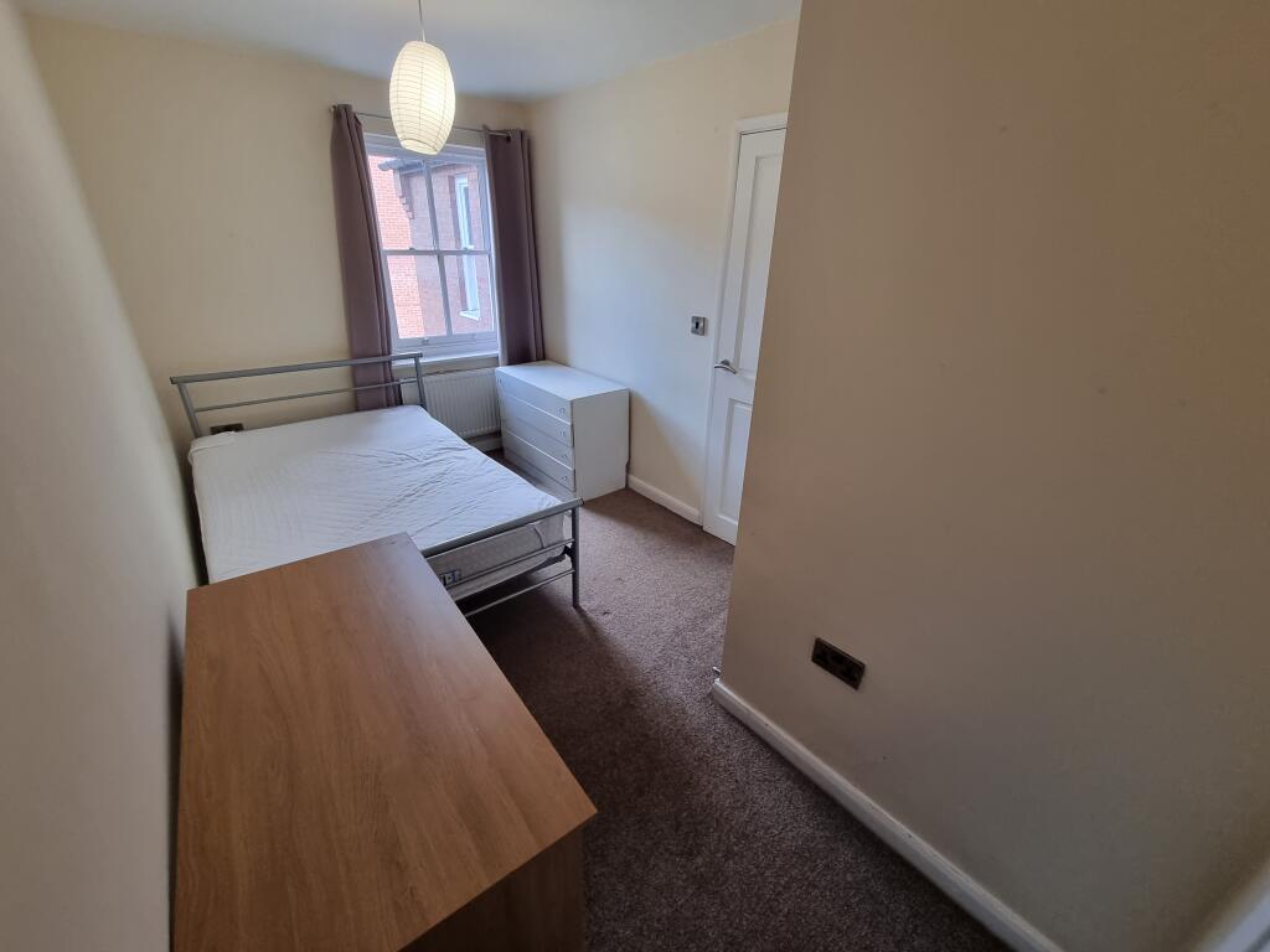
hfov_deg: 106.2
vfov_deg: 89.9
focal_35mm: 13
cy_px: 476
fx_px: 477
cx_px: 635
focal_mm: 2.2
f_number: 2.2
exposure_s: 1/50
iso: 200
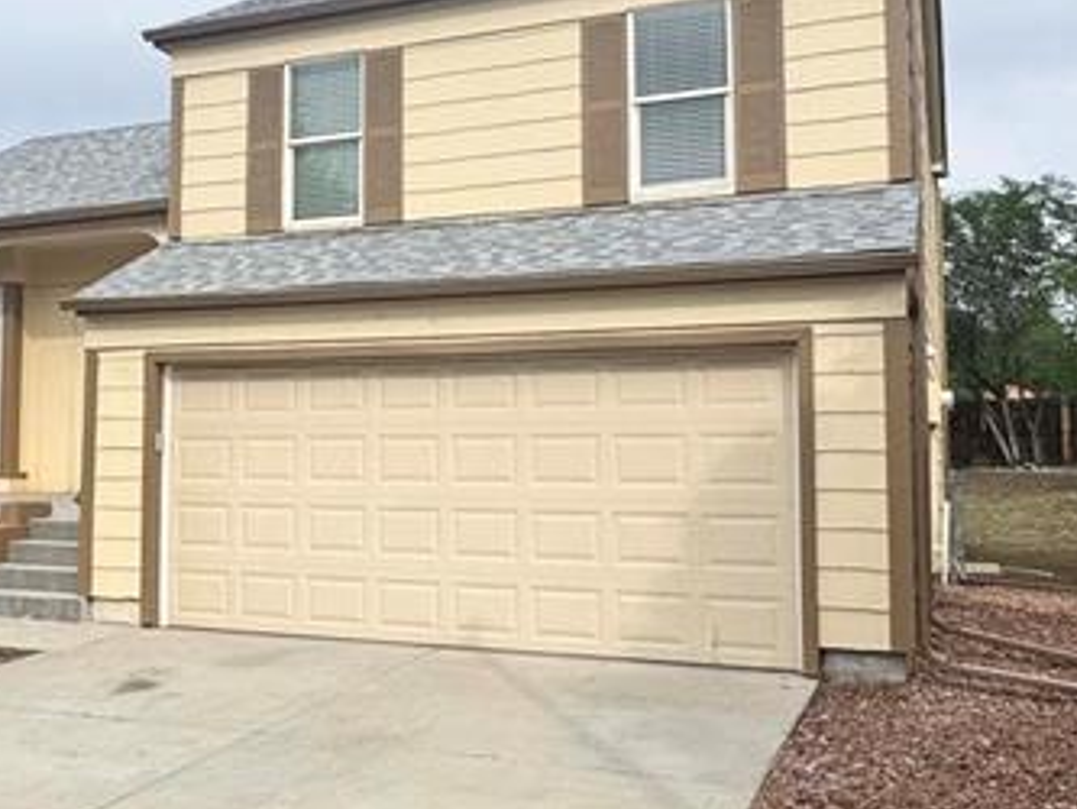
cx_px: 285
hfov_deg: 42.6
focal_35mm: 43
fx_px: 1338
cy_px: 354
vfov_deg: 33.6
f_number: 2.2
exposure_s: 1/2146
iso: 50
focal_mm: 2.22
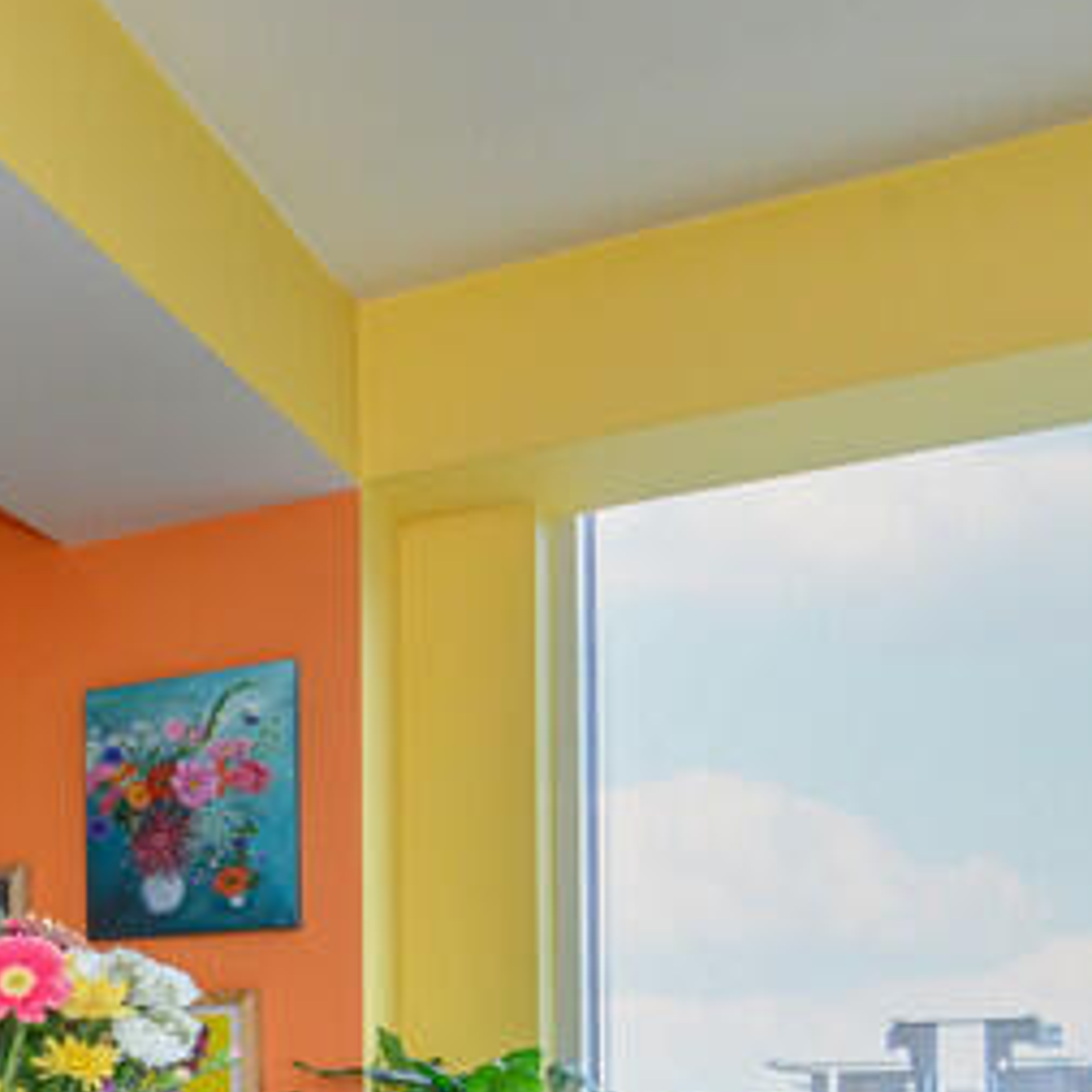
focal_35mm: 55
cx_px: -811
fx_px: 1963
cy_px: 1077
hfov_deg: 21.7
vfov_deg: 29.2
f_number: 8
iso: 500
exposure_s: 1/60
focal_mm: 16
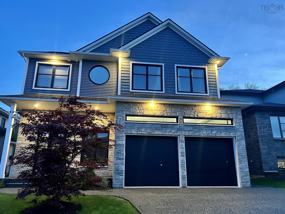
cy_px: 107
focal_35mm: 26
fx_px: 214
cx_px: 142
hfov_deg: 67.3
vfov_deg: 53.1
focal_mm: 5.7
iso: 500
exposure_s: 1/60
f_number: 1.5
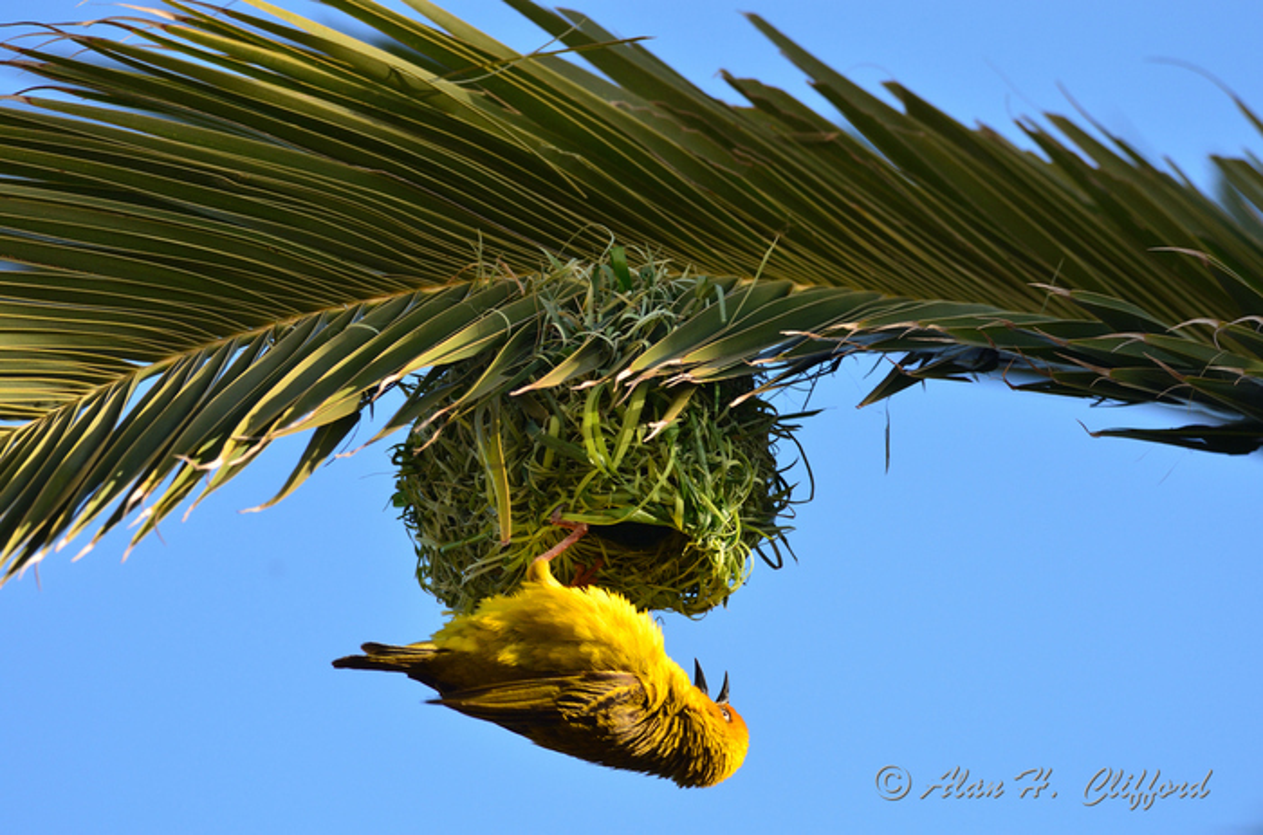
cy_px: 418
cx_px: 632
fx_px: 11024
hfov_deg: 6.6
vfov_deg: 4.3
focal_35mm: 315
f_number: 5.3
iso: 400
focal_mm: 210
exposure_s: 1/800
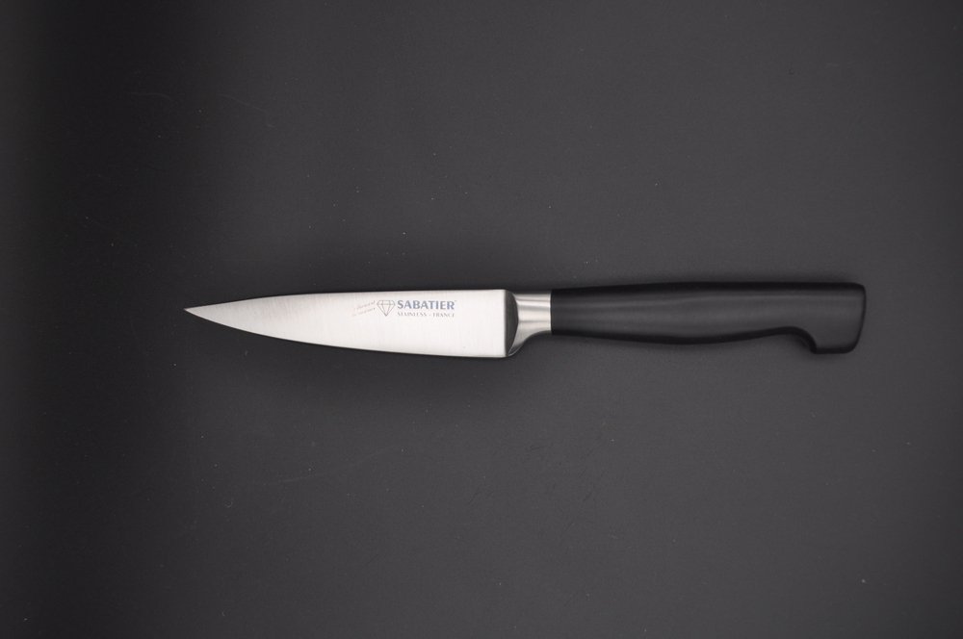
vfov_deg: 34.1
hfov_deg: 49.6
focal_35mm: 39
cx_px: 482
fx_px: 1042
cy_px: 320
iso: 200
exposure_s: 1/125
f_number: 5.6
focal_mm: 26
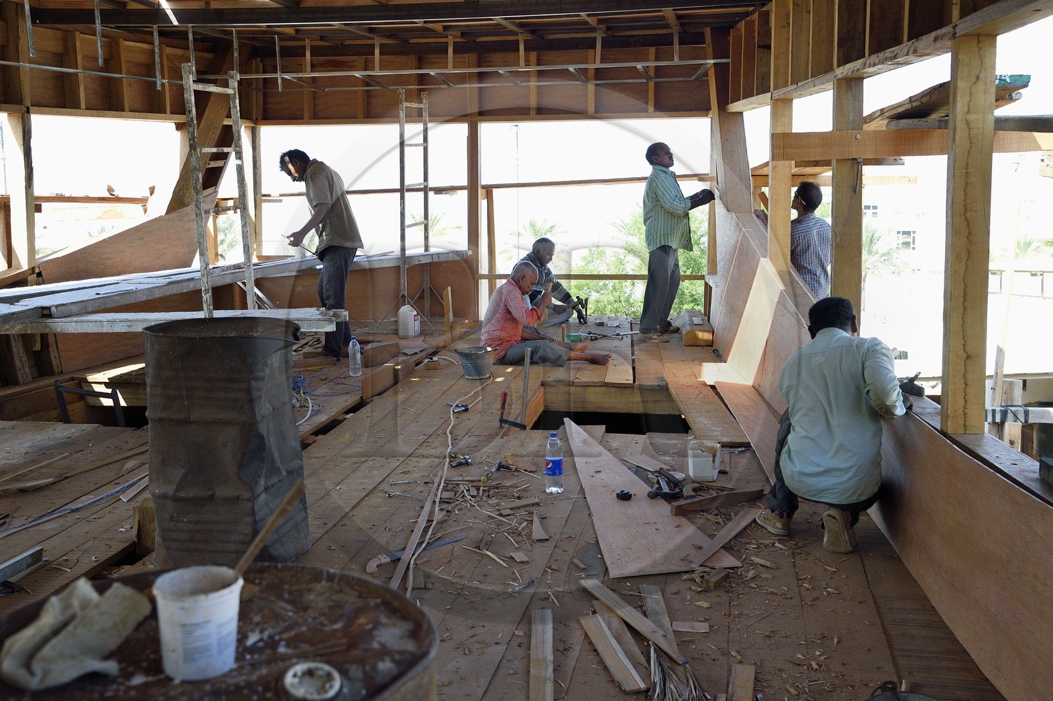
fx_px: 1228
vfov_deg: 31.9
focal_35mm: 42
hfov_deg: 46.4
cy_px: 350
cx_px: 526
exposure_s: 1/1250
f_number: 7.1
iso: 2000
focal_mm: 42
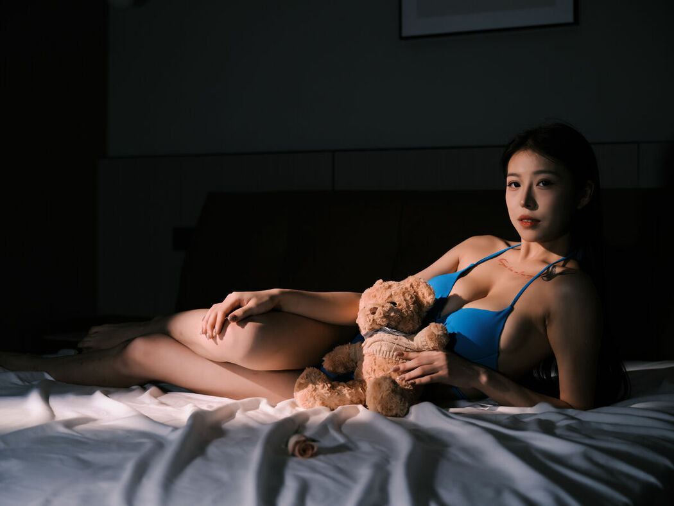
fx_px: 1149
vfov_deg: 24.8
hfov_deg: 32.7
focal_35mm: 59
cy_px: 253
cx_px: 337
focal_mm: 75
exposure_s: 1/80
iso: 500
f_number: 4
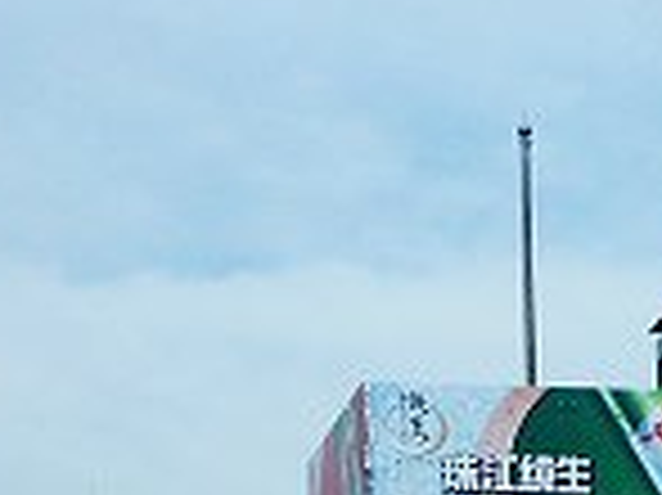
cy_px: 796
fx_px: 1949
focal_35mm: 102
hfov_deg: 19.1
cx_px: 495
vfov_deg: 13.4
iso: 80
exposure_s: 1/640
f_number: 4.5
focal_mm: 4.4
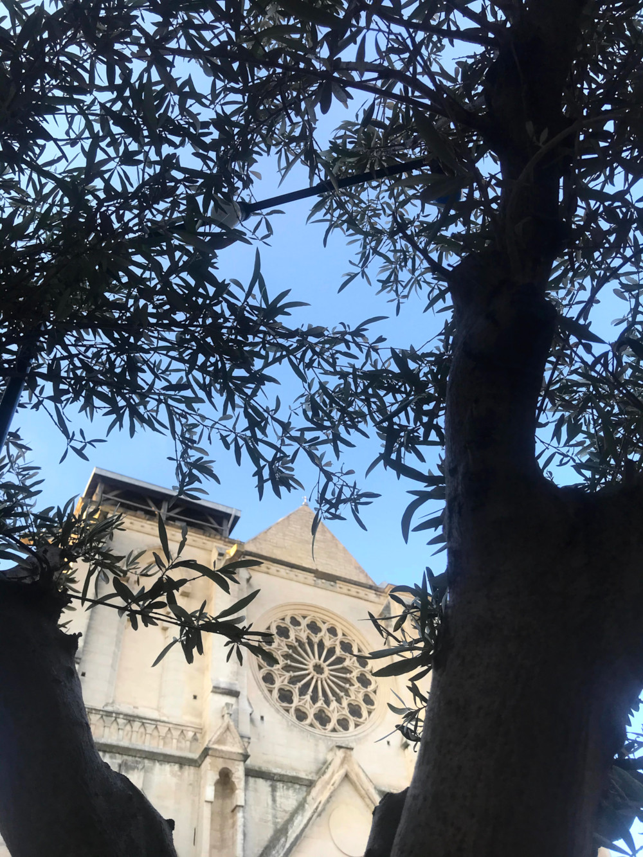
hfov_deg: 49.8
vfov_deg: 63.4
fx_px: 693
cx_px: 322
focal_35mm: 28
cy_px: 428
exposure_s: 1/297
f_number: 1.8
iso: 20
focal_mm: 3.99
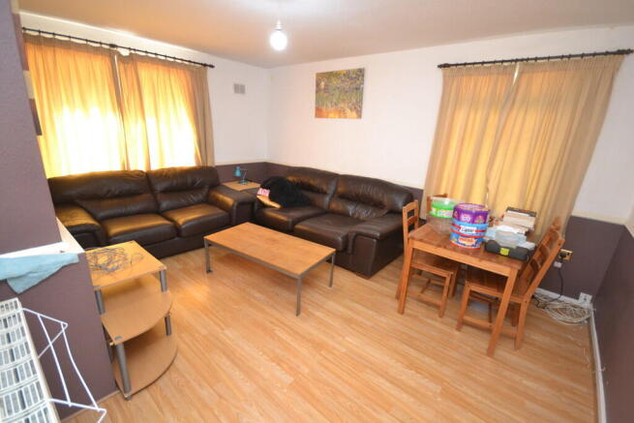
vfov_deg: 77.4
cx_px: 317
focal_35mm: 15
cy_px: 212
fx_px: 264
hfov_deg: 100.4
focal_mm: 10
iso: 1600
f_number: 4
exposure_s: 1/60
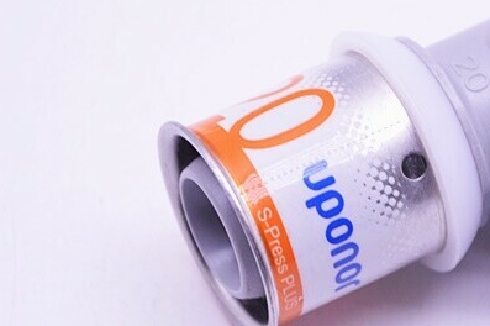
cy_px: 190
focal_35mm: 338
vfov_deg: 4.1
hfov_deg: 6.1
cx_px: 475
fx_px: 4601
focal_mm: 85
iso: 400
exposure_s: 1/125
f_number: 5.6
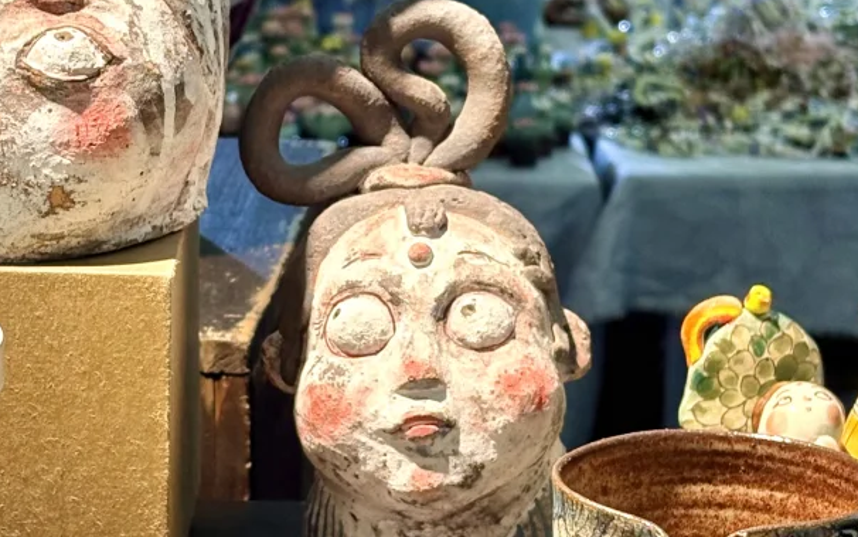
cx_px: 279
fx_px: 3064
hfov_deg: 15.9
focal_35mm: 131
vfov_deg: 10.0
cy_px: 288
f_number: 1.6
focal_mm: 5.96
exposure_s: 1/114
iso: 25
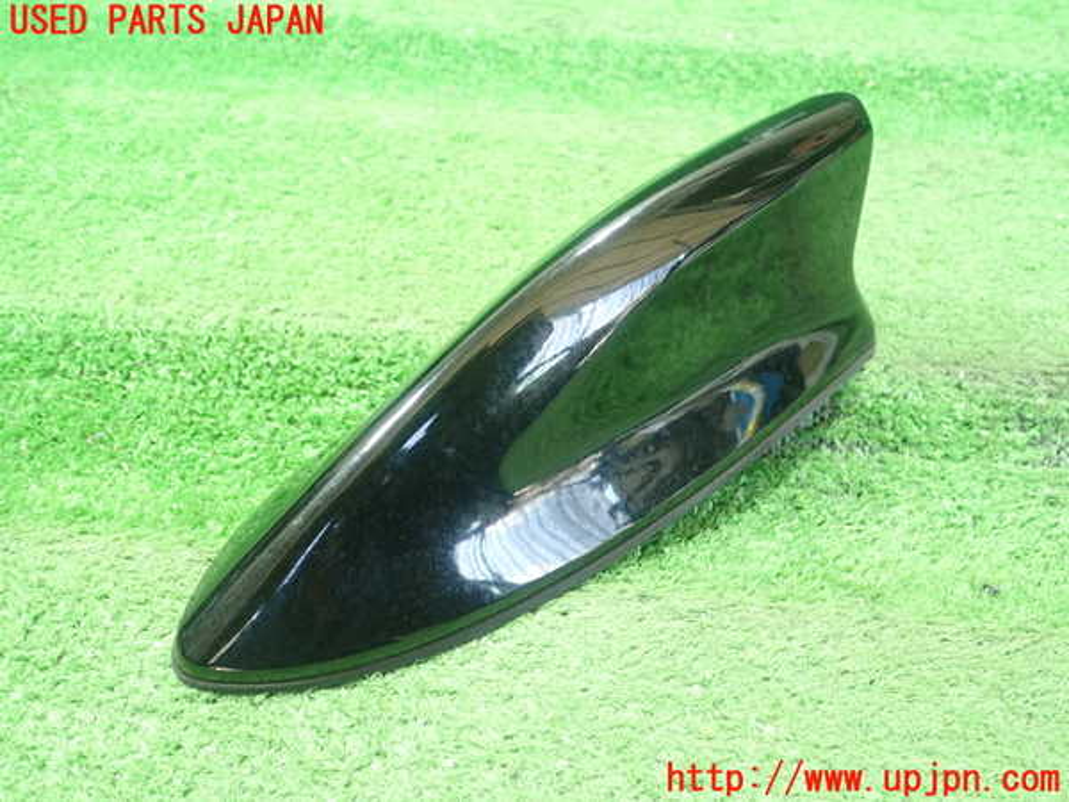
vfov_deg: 46.8
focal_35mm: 30
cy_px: 401
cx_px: 534
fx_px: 926
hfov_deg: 60.0
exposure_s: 1/80
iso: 800
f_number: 2.3
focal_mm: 5.5
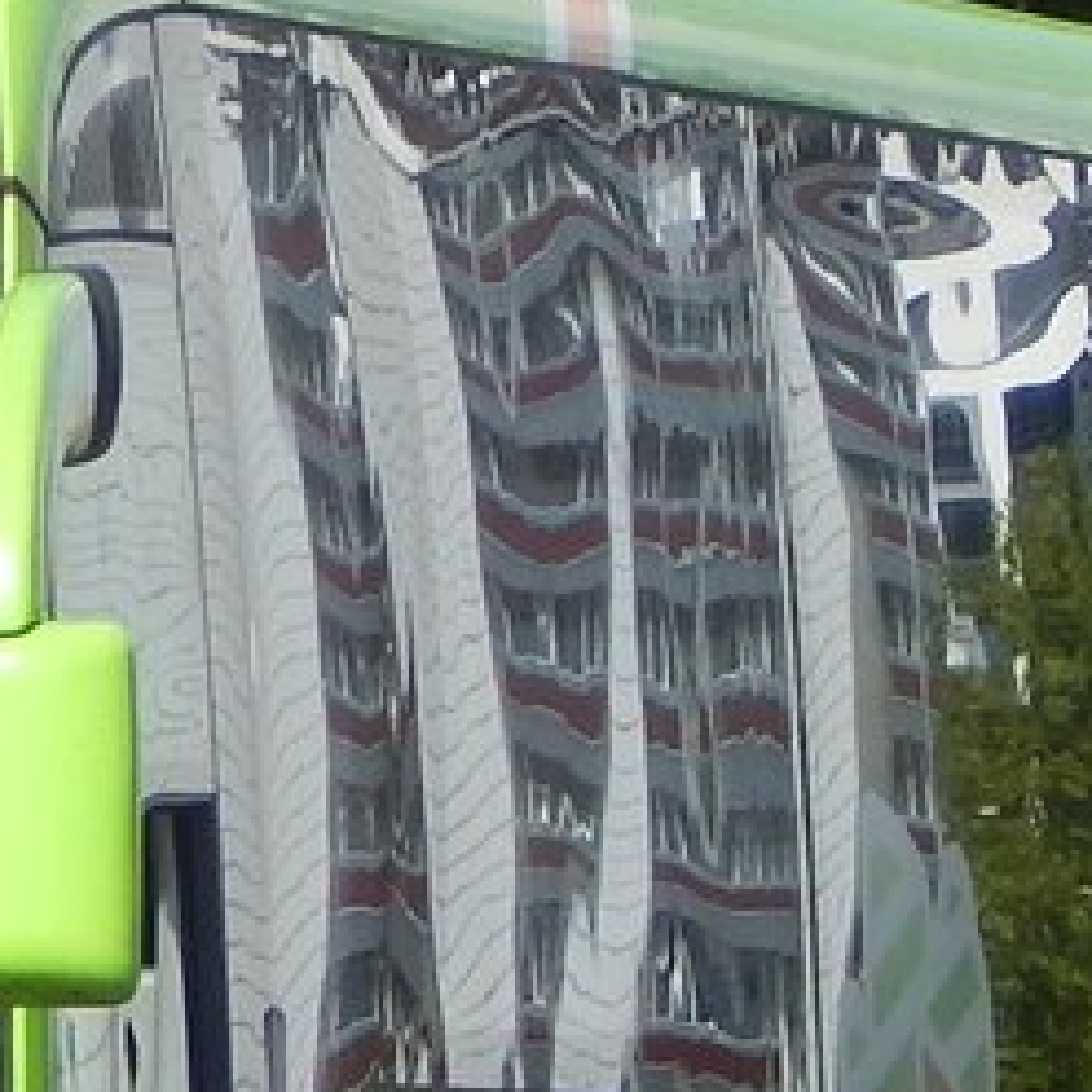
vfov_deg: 2.6
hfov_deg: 2.6
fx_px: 24377
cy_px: 1352
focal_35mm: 683
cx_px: -255
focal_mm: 28.7
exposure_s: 1/640
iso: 125
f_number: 5.1
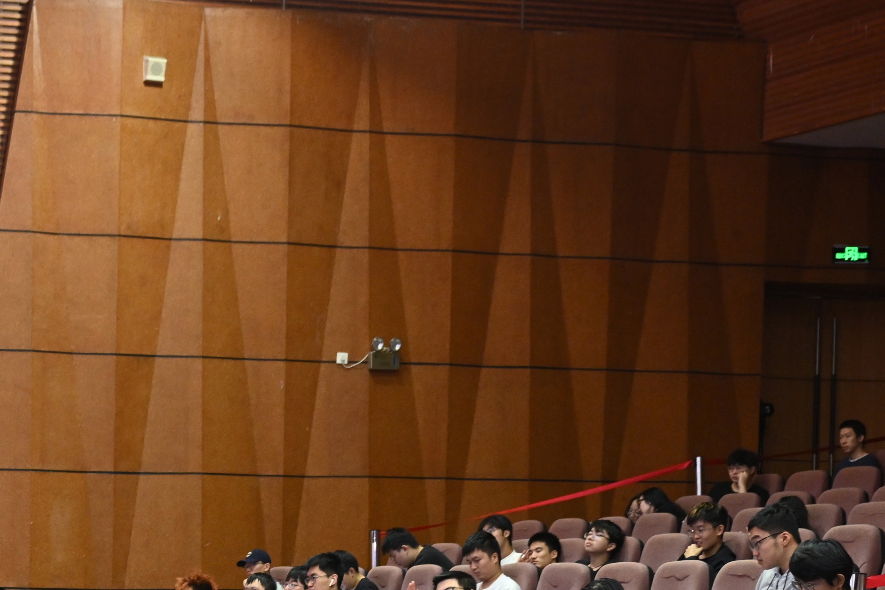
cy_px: 697
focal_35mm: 88
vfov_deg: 15.0
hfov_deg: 22.2
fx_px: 2171
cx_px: -3
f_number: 2.8
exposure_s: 1/100
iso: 1600
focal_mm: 33.5
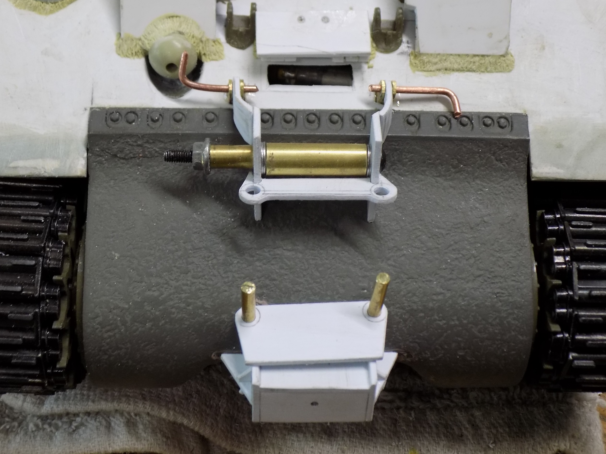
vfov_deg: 27.5
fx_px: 928
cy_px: 224
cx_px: 305
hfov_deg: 36.2
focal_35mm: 53
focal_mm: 9.3
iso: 160
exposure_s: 1/30
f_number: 3.9
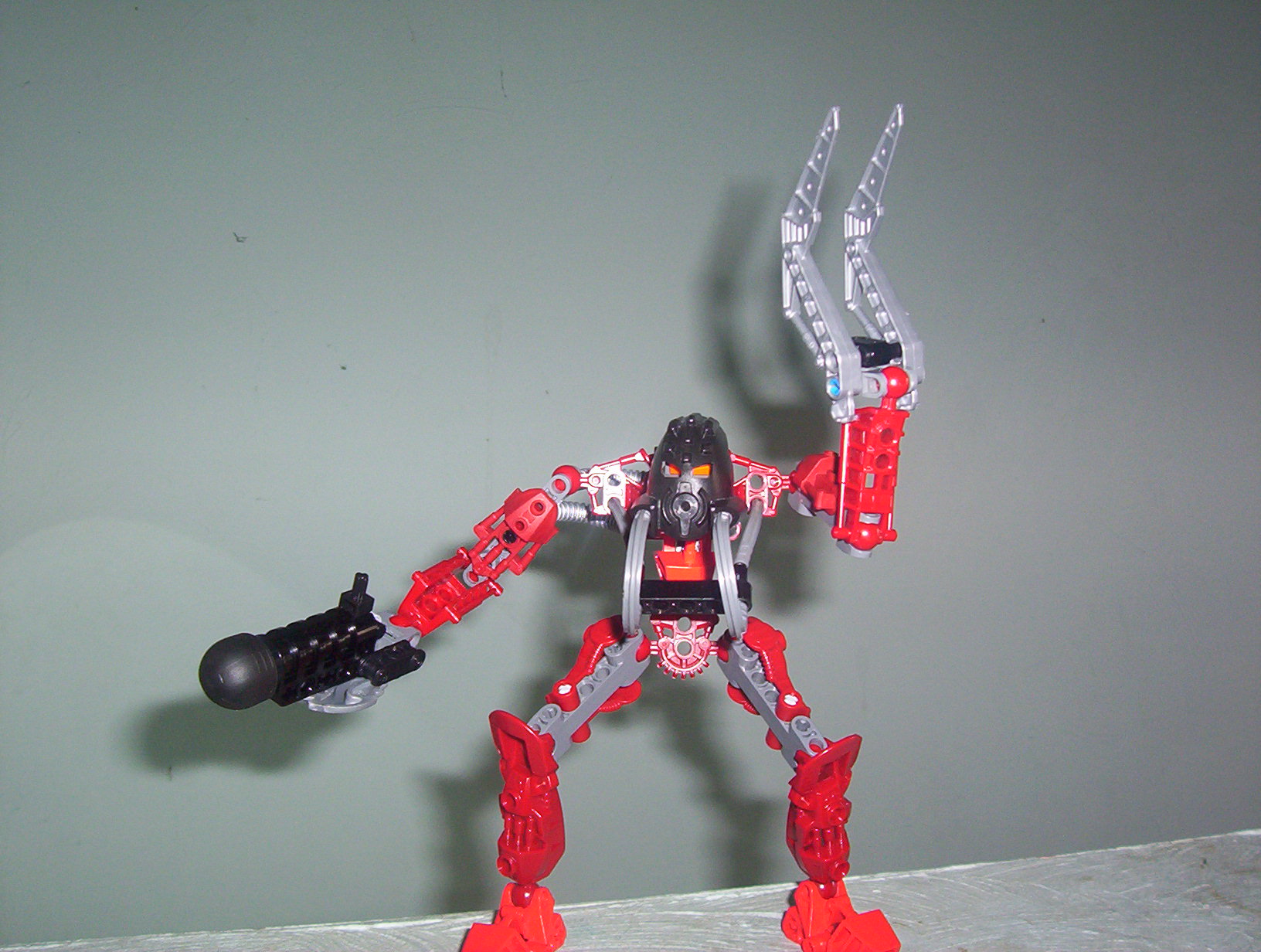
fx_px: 1570
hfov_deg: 43.8
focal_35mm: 43
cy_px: 476
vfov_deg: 33.7
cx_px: 630
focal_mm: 5.77
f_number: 2.73
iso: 140
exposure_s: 1/60
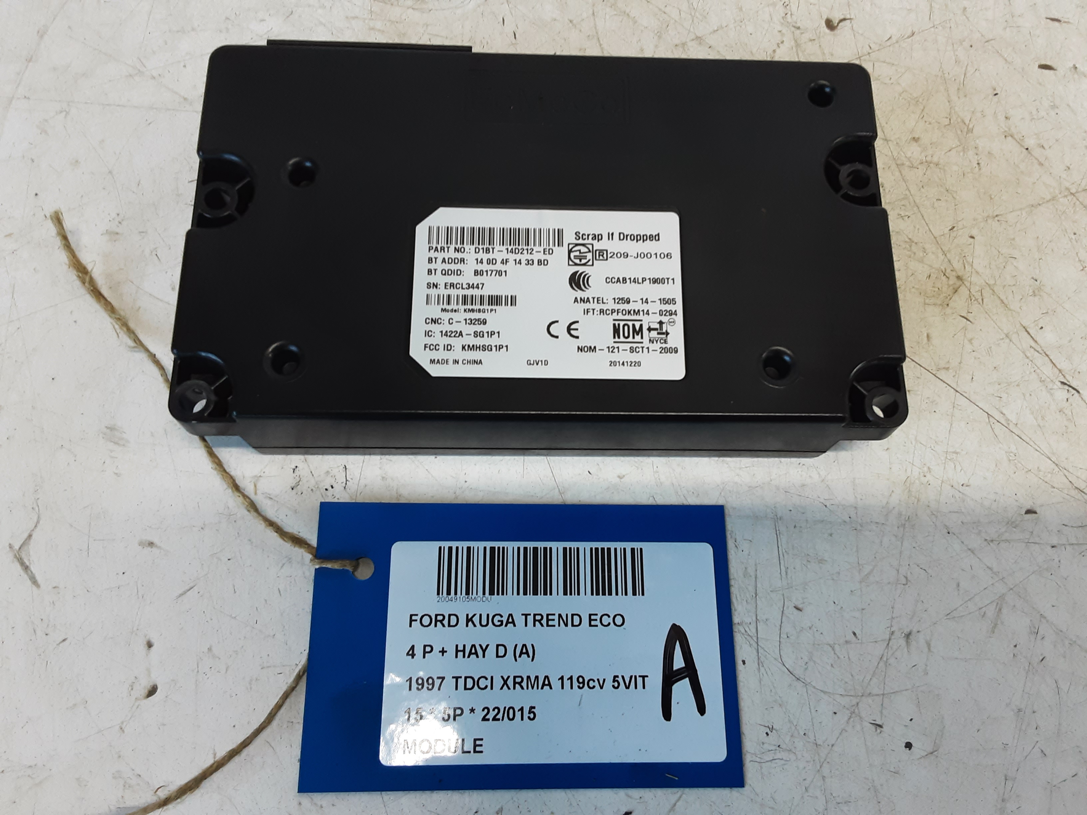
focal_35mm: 27
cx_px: 544
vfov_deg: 51.4
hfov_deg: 65.3
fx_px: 848
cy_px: 408
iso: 100
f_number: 1.9
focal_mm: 2.91
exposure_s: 1/50
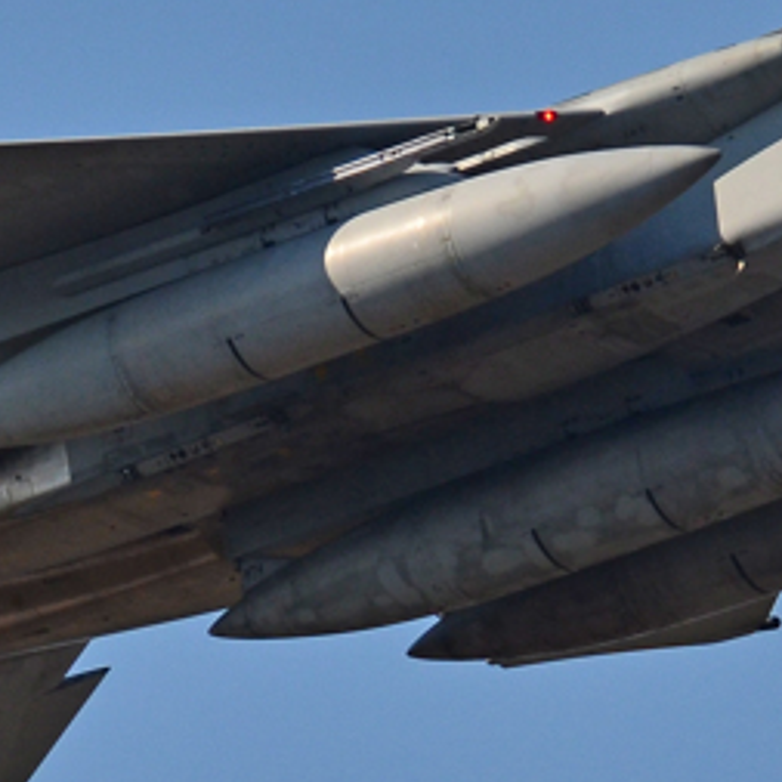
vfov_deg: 0.9
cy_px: 389
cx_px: 513
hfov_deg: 0.9
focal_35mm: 1904
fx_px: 48663
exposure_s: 1/1250
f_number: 8
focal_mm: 370
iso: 320
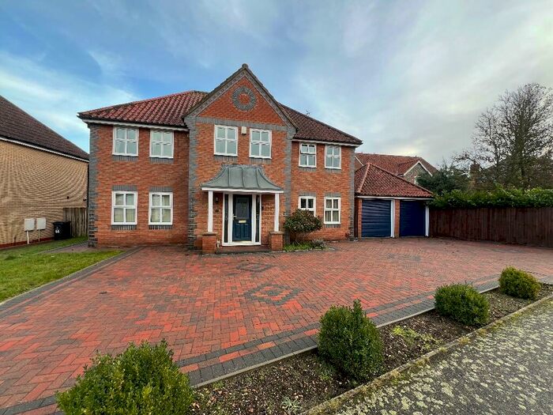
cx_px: 276
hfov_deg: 106.2
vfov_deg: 89.9
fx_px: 208
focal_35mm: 13
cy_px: 208
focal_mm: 1.57
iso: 32
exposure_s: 1/99
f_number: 1.8
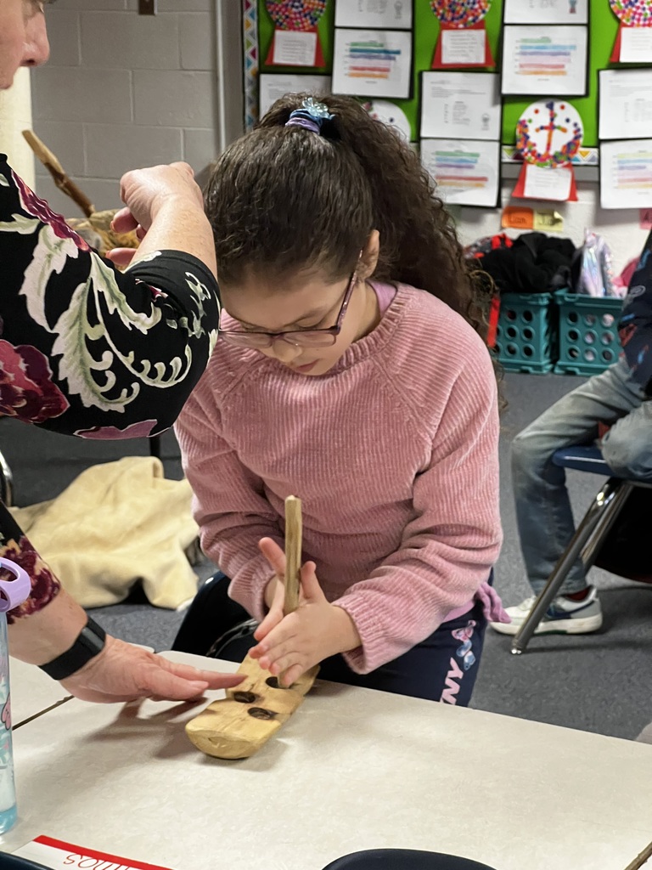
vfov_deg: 25.3
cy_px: 435
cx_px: 326
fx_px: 1934
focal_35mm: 77
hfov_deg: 19.1
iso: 640
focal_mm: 9
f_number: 2.8
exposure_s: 1/60
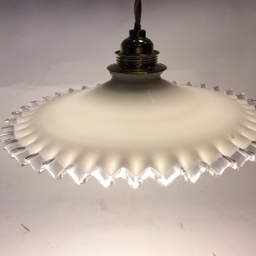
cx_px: 123
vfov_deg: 40.9
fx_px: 343
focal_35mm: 41
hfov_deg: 40.9
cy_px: 123
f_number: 2.4
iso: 50
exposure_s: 1/100
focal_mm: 3.3
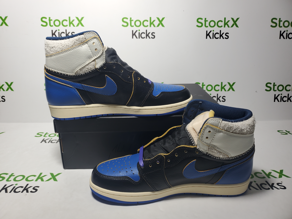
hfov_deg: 67.3
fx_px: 219
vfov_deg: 53.1
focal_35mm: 26
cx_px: 146
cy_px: 110
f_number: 1.5
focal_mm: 4.3
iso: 50
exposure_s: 1/469
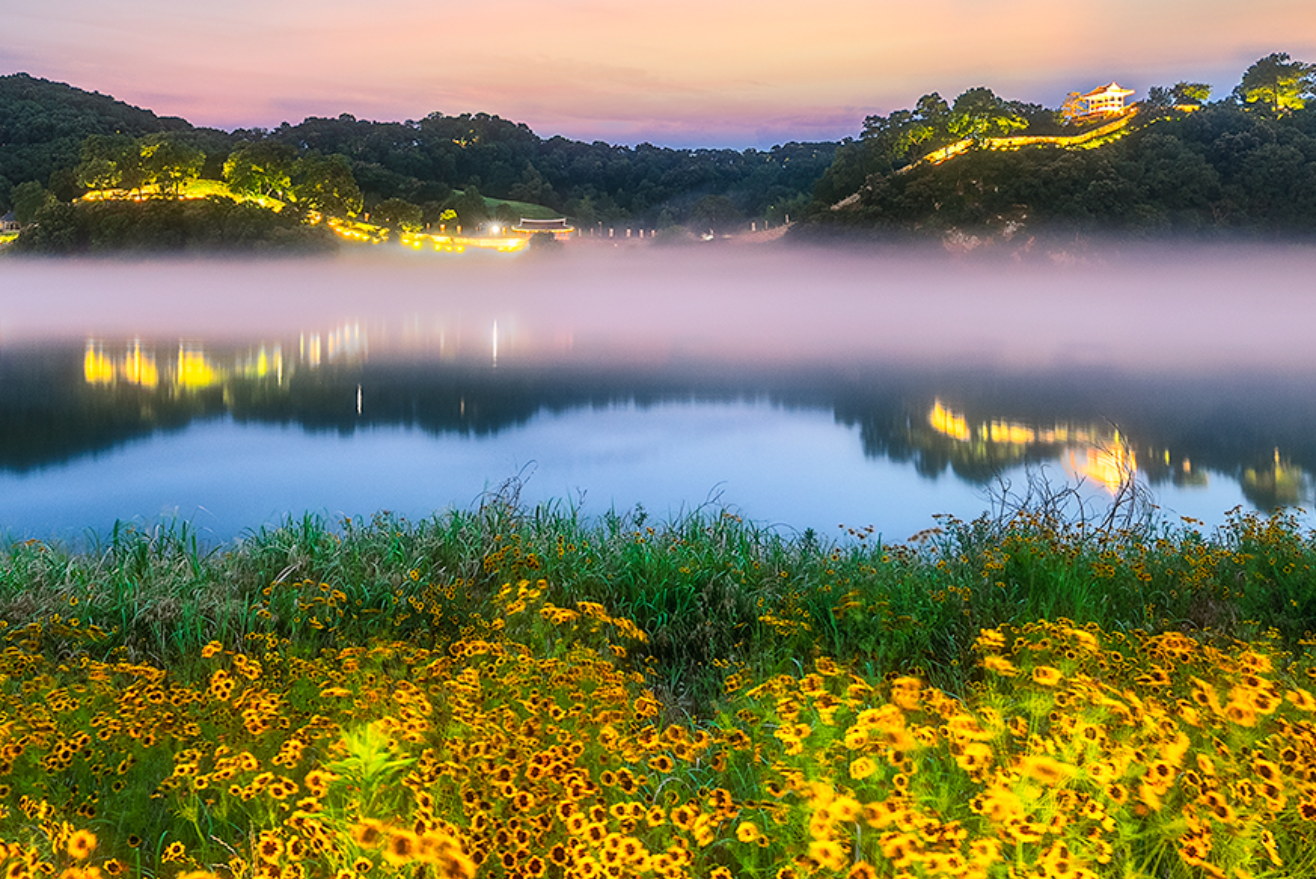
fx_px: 805
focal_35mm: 22
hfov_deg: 78.0
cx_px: 559
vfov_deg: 56.4
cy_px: 312
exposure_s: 15
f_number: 8
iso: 100
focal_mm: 12
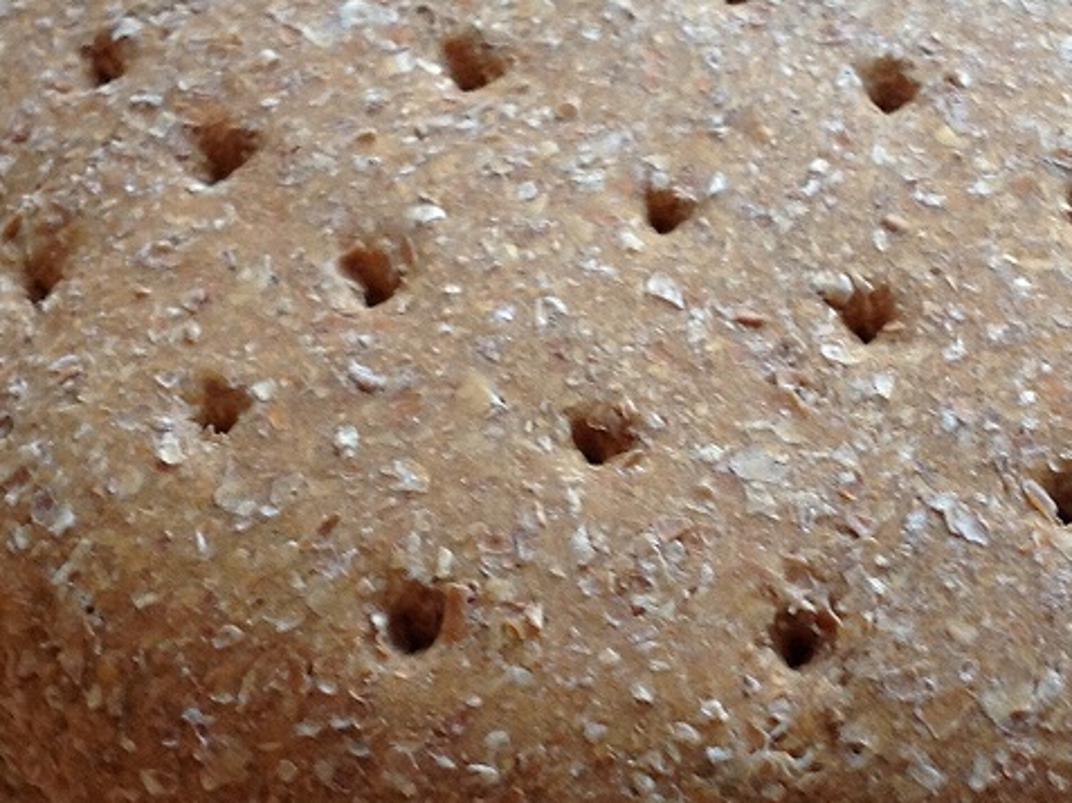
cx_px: 737
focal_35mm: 95
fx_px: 2940
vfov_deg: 15.5
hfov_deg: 20.6
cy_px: 571
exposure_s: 1/20
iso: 50
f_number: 2.4
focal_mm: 4.28
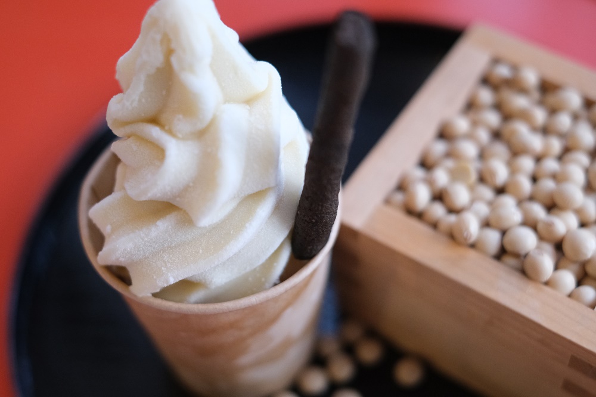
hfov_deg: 37.5
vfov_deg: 25.5
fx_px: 877
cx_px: 298
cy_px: 198
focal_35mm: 53
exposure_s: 1/125
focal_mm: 35
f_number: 2.5
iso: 1600
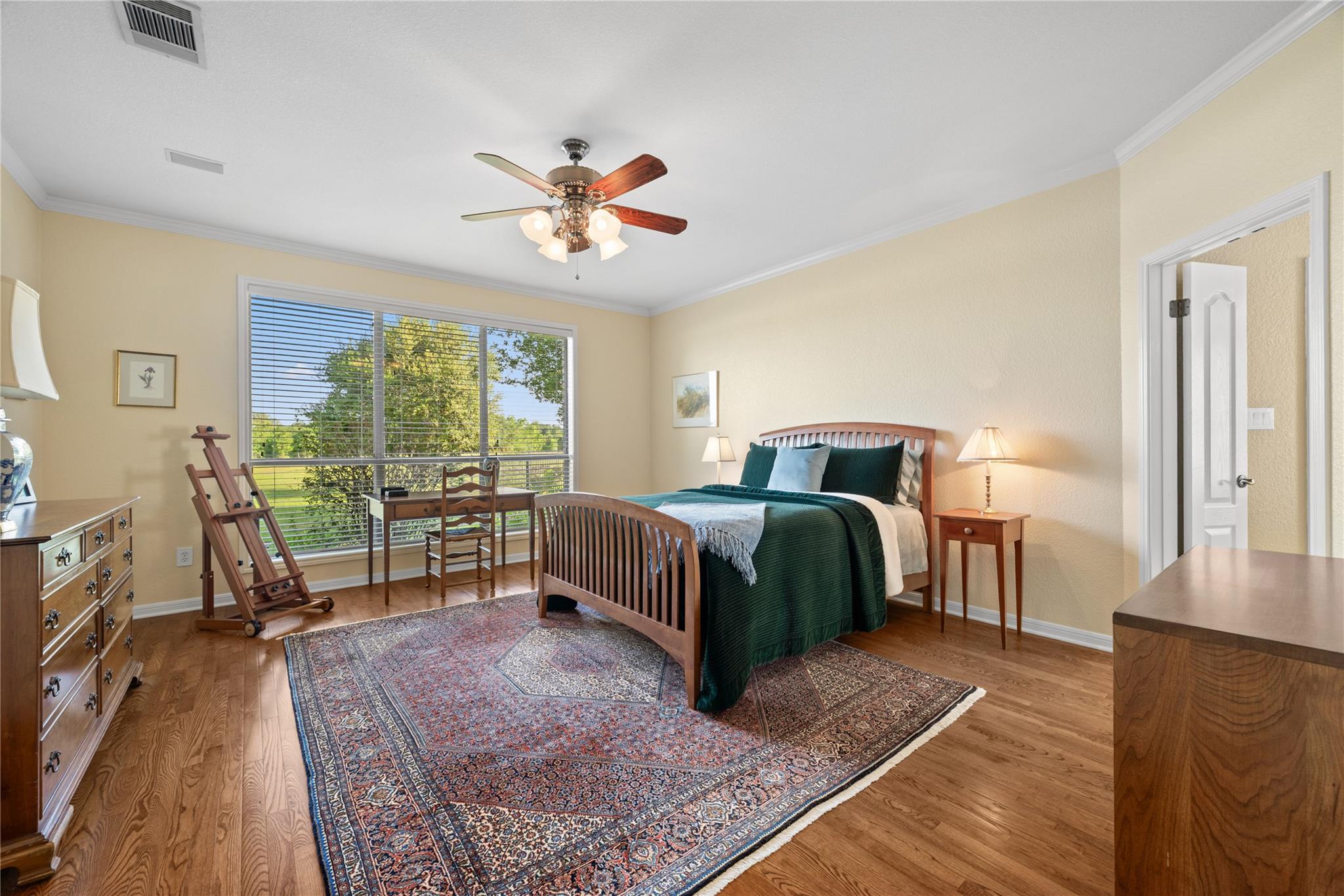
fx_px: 523
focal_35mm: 14
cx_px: 672
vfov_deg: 81.2
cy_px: 448
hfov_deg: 104.3
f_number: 8
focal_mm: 14
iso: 250
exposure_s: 1/1.67
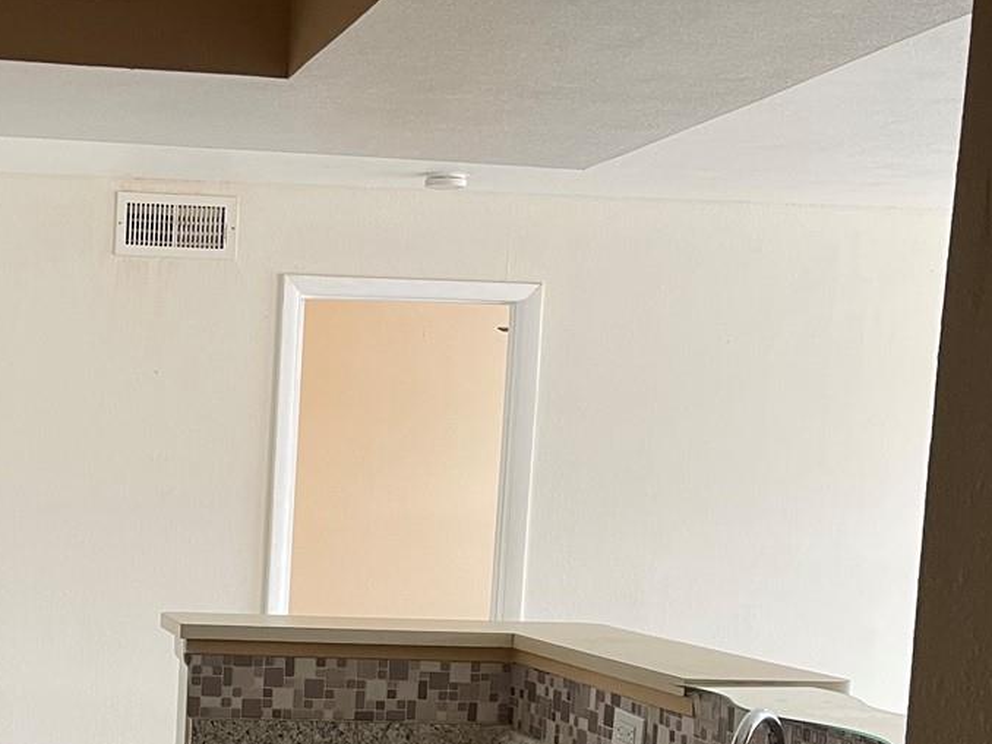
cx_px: 13
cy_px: 637
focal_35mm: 59
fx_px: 1690
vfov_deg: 24.3
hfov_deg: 30.5
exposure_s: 1/60
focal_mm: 5.1
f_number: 1.6
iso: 100
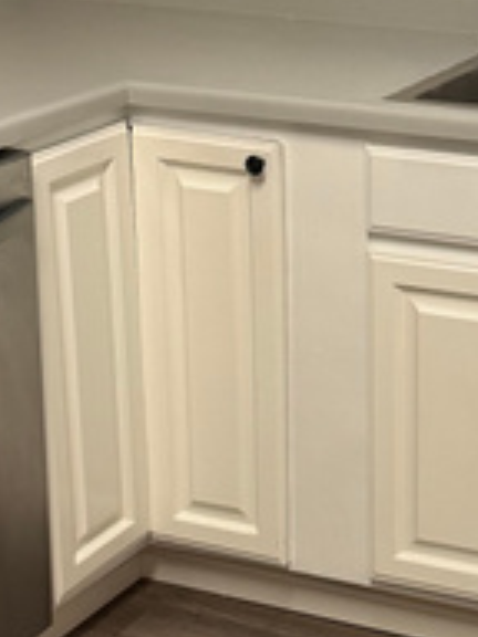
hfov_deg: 15.2
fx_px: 1768
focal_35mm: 96
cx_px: 461
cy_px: 322
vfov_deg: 20.4
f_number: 1.78
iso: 160
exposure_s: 1/43
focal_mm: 6.76
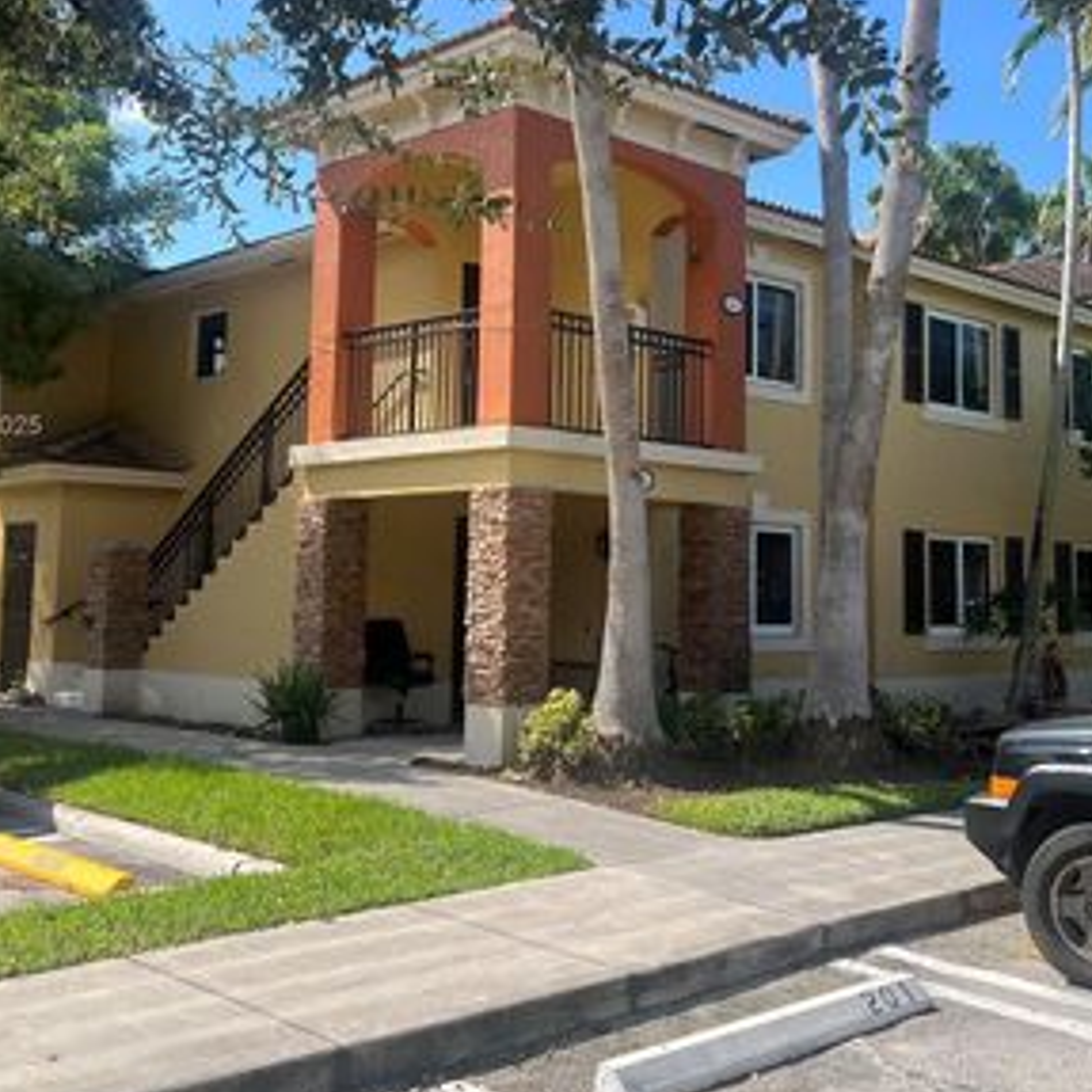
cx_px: 613
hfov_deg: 41.8
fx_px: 1428
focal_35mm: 40
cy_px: 428
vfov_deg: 41.6
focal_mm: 5.7
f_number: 1.5
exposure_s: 1/2123
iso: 50
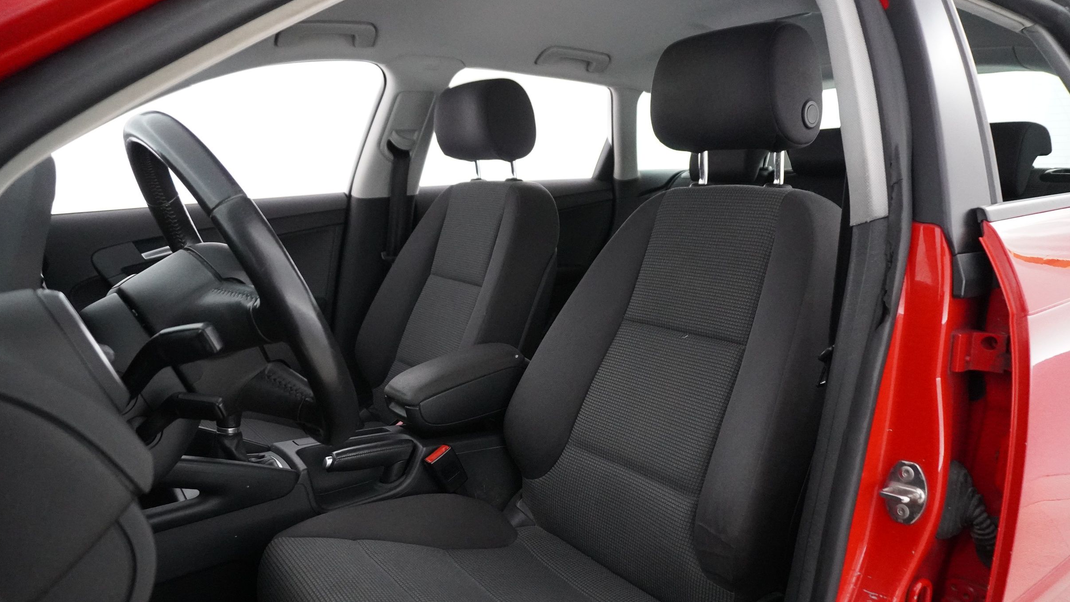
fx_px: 738
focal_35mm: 26
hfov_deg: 71.9
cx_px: 533
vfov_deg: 44.2
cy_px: 353
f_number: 3.5
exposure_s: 1/125
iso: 6400
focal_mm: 16
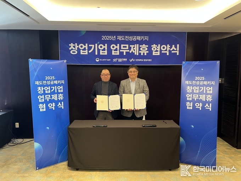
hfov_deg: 67.3
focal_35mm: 26
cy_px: 90
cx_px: 120
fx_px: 181
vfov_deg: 53.1
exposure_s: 1/60
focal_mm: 5.7
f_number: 1.5
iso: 320
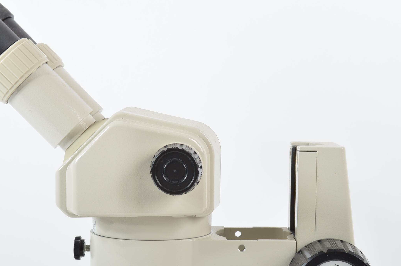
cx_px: 154
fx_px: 924
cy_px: 187
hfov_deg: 24.4
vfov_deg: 16.4
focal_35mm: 83
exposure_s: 1/200
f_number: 13
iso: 100
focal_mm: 38
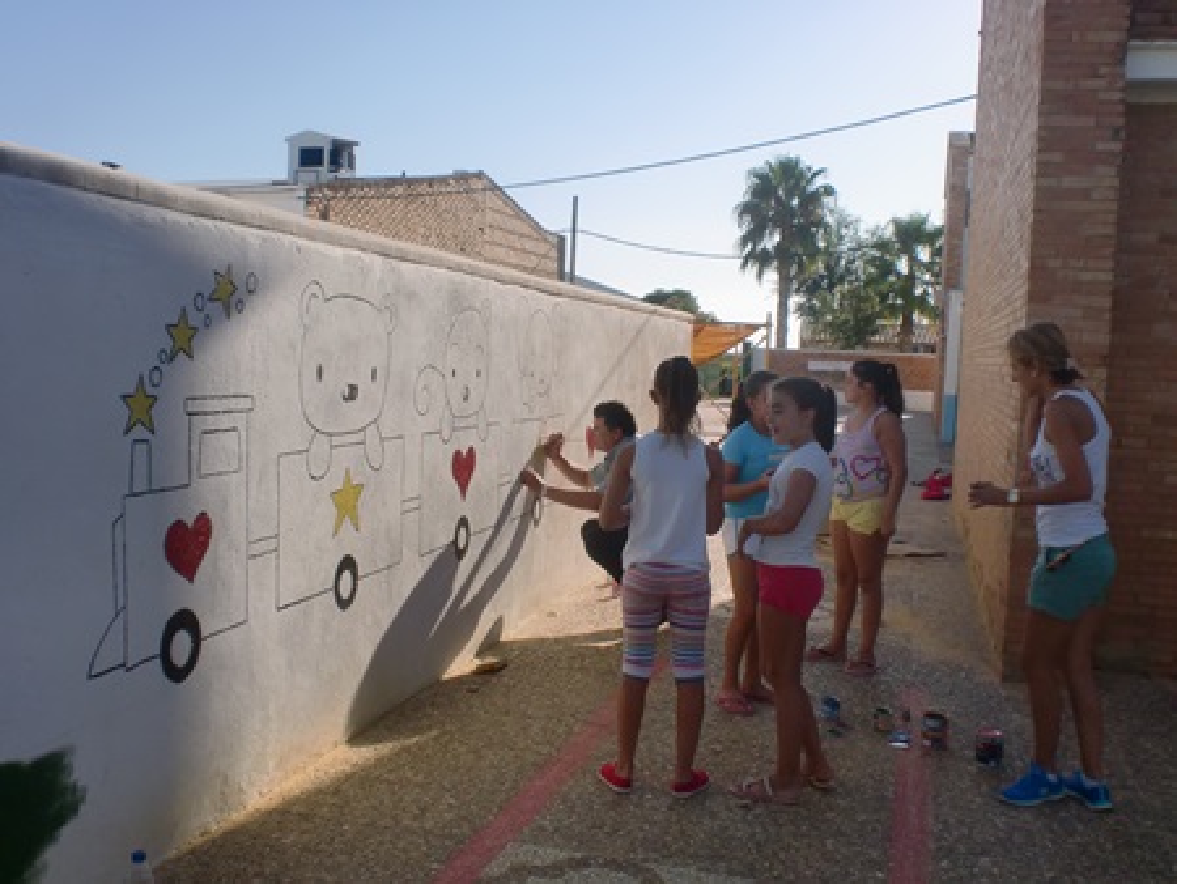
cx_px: 588
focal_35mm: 35
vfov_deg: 40.7
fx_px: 1191
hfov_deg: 52.6
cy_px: 442
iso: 64
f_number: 5.6
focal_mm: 6.3
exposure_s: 1/400
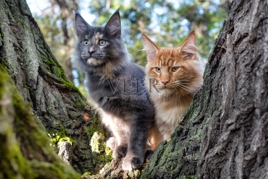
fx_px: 372
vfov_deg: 27.0
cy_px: 90
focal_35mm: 50
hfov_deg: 39.6
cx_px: 134
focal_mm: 50
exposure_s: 1/200
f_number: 6.3
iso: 800
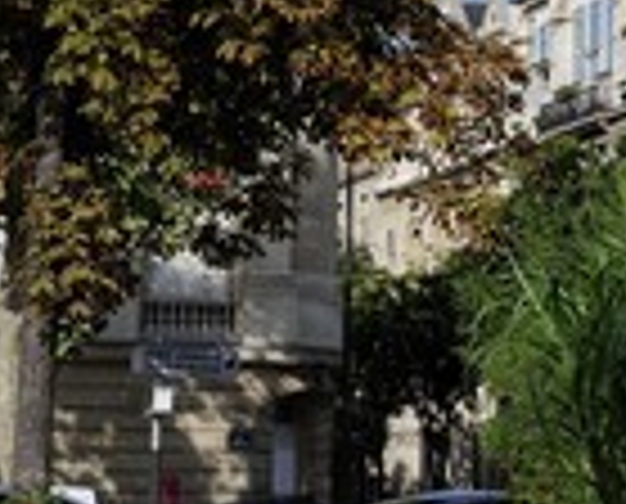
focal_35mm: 164
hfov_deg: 11.5
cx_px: 761
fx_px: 3047
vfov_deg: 9.5
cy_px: 270
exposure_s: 1/200
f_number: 11
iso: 200
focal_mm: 58
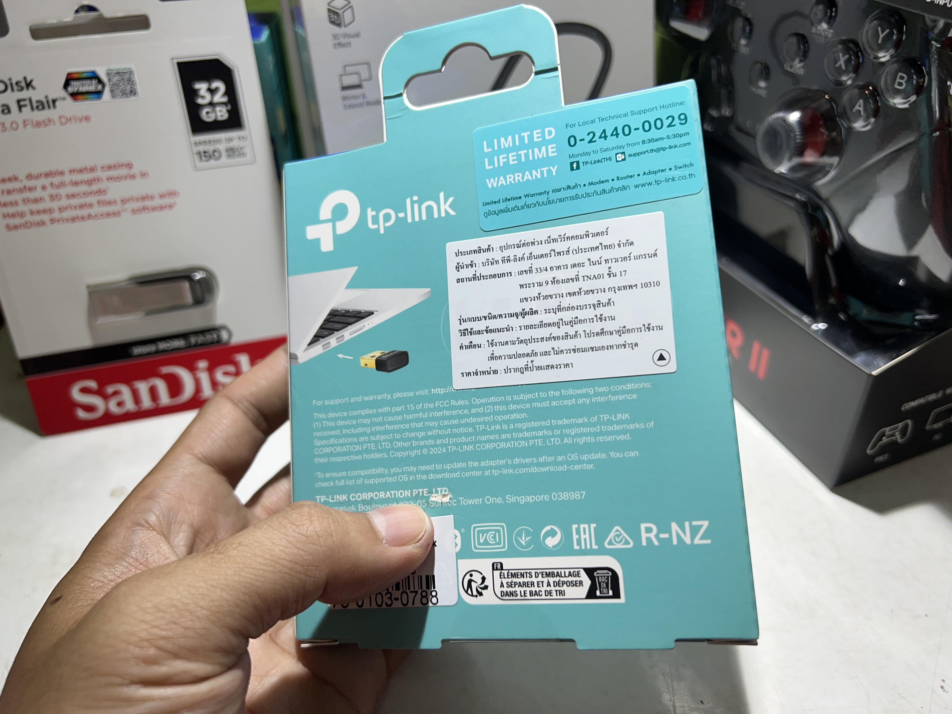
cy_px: 357
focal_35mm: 26
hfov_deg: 67.3
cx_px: 476
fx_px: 715
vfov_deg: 53.1
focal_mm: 5.7
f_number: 1.5
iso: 40
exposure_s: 1/100
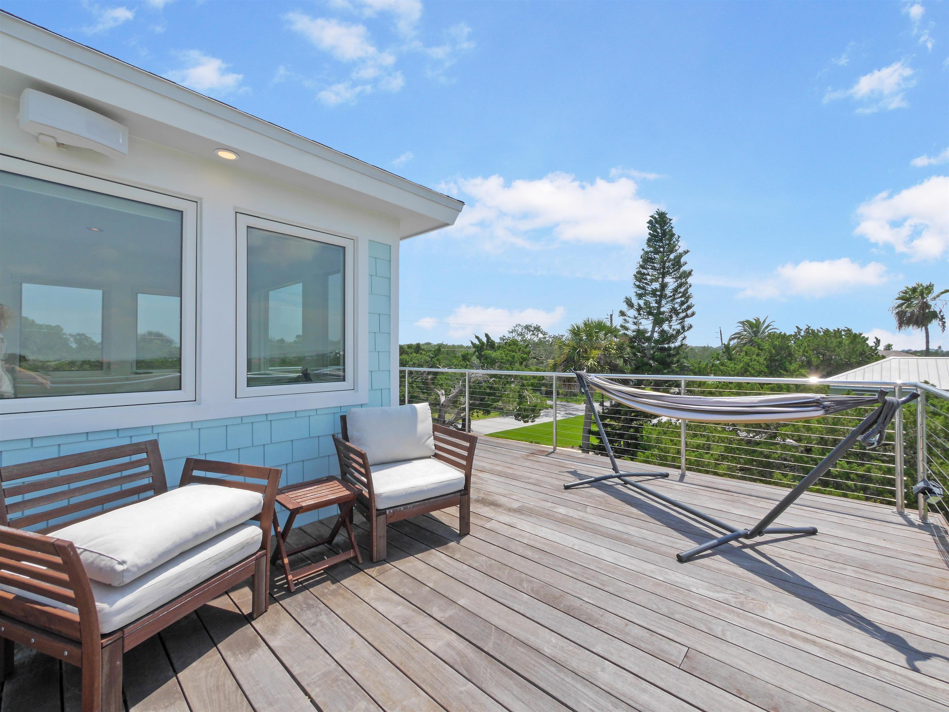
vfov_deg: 85.7
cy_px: 356
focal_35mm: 14
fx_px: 384
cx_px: 474
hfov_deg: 102.1
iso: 400
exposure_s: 1/200
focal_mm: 7
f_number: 16
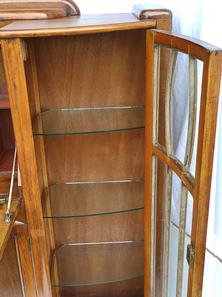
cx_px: 111
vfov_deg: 69.4
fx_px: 214
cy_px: 148
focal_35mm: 25
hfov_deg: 54.8
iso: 100
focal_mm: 5.43
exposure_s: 1/116
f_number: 1.89
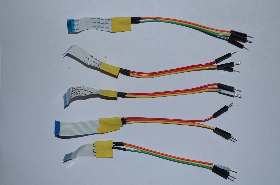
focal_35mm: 49
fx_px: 380
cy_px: 91
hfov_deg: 40.4
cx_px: 140
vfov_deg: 27.4
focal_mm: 32
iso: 640
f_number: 4.8
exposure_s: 1/60
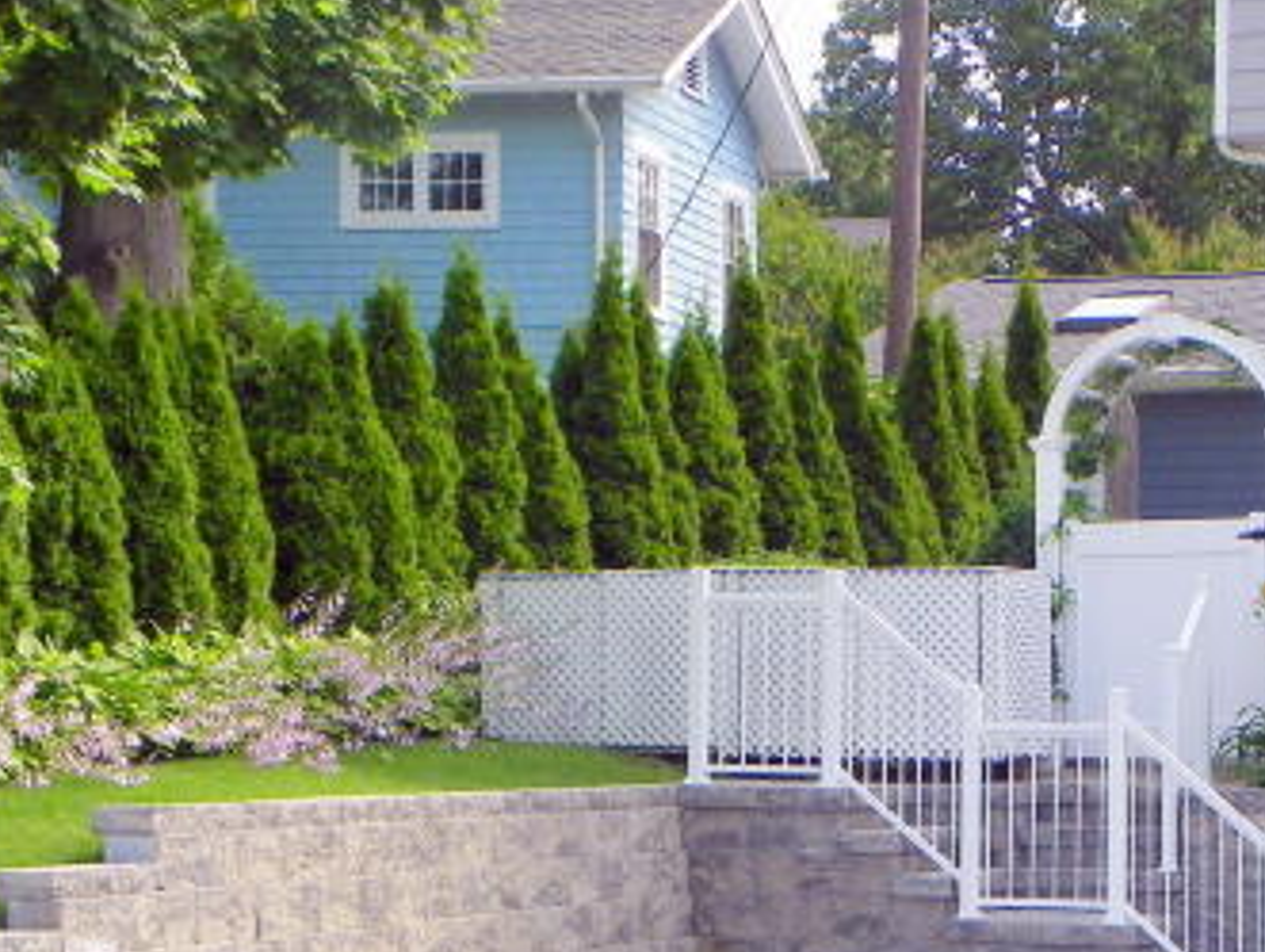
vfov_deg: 13.2
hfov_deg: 17.5
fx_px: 4097
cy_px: 757
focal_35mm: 112
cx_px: 929
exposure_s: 1/160
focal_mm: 10.3
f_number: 5
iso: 64
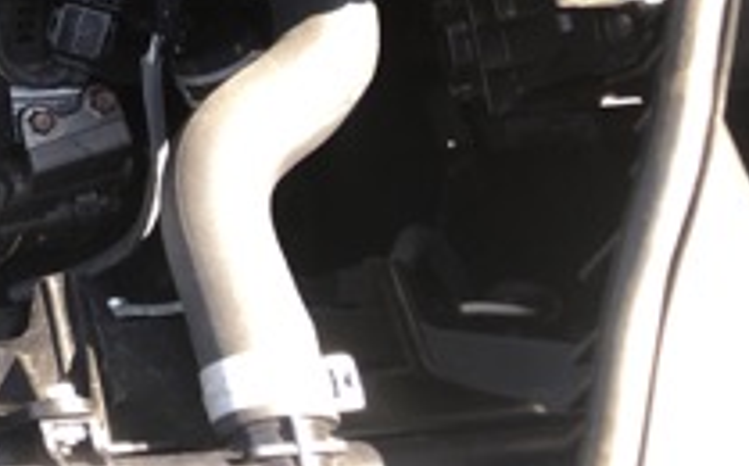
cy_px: -276
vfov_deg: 13.3
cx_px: -355
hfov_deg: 19.9
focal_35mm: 91
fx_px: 1855
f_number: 1.8
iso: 25
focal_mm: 3.99
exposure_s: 1/120
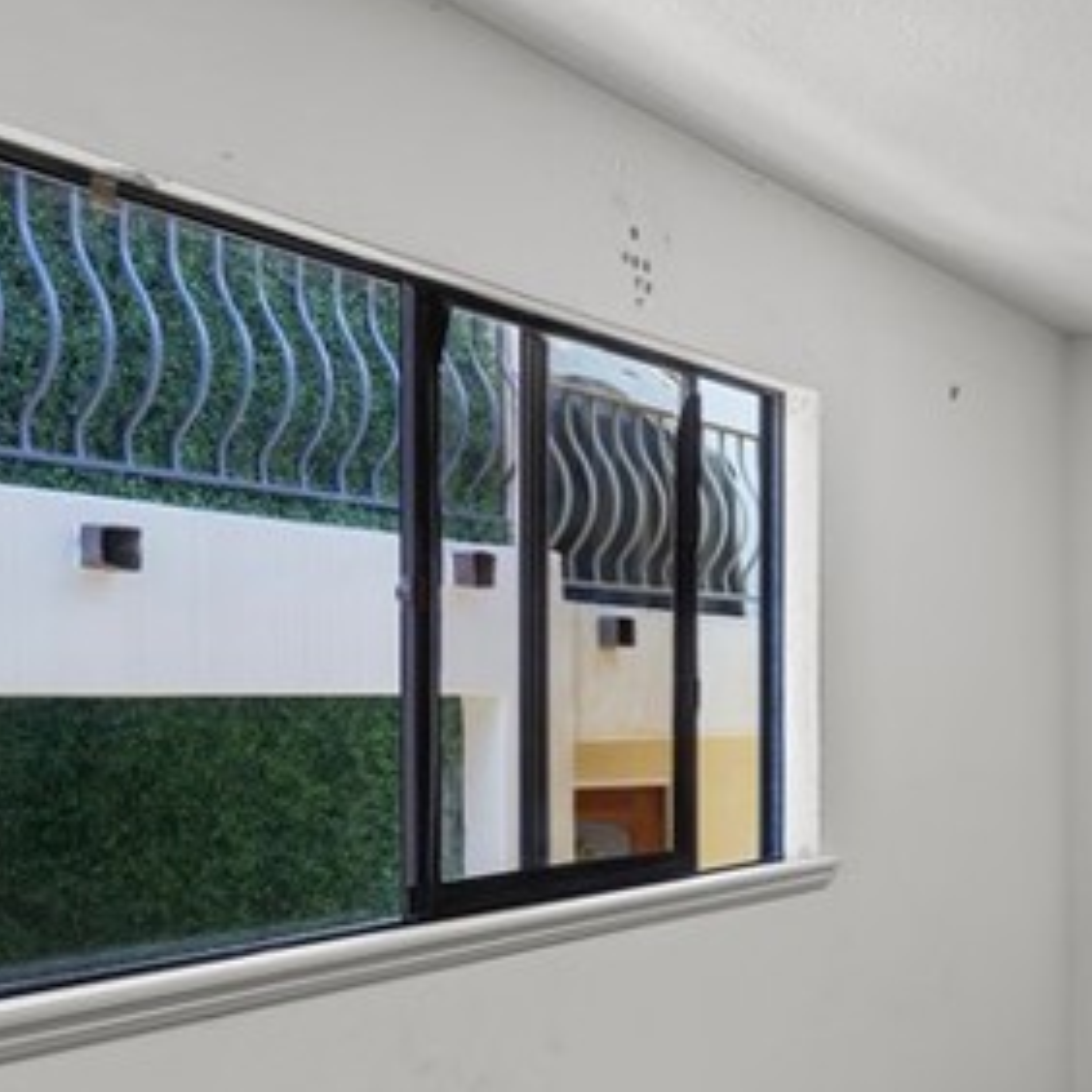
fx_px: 1321
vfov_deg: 44.4
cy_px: 716
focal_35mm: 37
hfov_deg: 26.8
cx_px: 1731
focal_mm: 12
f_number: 8
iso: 160
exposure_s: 3.2
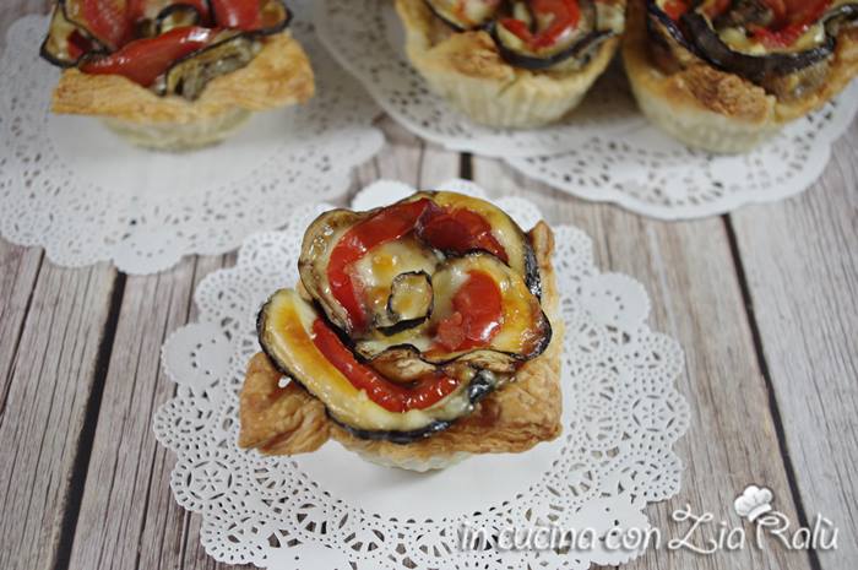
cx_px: 429
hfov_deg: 42.8
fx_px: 1095
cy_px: 285
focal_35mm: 46
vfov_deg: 29.2
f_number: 5
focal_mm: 30.63
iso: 800
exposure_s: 1/125
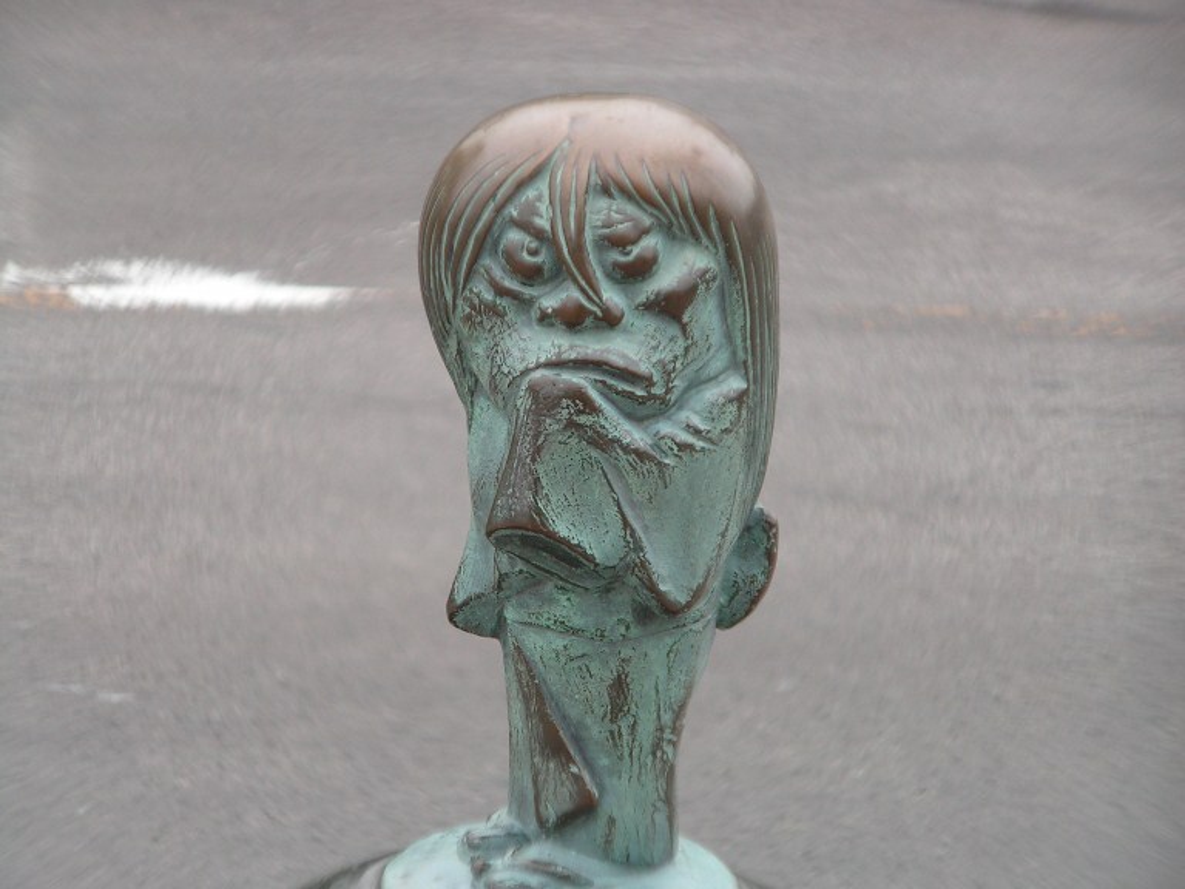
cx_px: 592
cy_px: 444
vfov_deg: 7.9
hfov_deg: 10.5
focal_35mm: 188
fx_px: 6436
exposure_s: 1/200
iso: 50
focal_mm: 31.2
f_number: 3.2
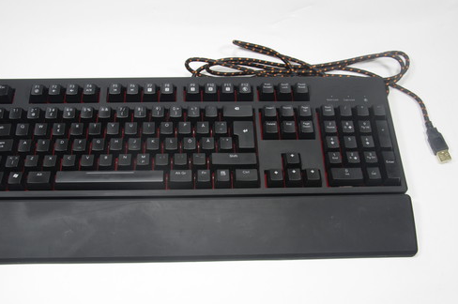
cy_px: 154
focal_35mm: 44
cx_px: 207
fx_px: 559
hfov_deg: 44.5
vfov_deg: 30.4
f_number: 8
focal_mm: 26
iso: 200
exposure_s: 1/15
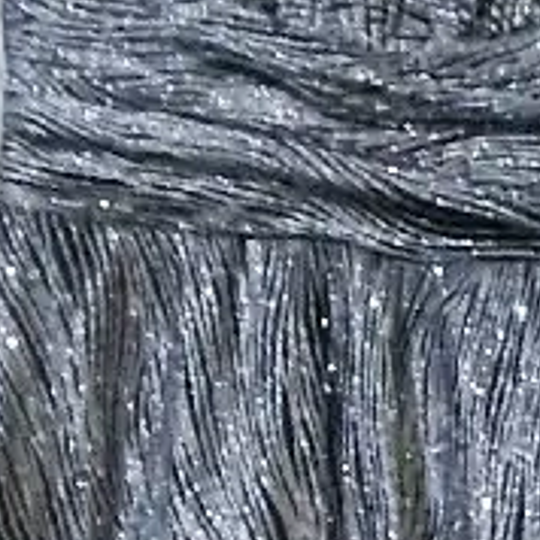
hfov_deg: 16.3
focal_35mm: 106
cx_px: 464
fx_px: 1871
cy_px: 1078
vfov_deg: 13.9
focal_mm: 1.64
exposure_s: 1/20
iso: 800
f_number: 2.2
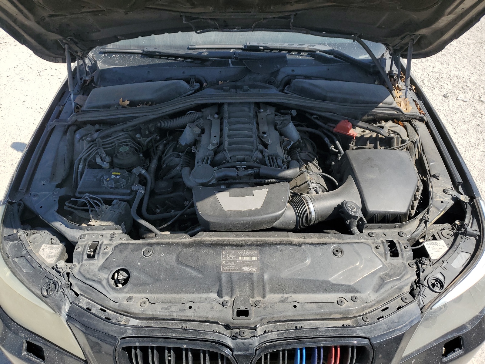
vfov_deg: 53.1
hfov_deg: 67.3
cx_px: 242
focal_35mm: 26
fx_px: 364
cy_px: 182
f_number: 1.5
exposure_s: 1/2500
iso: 50
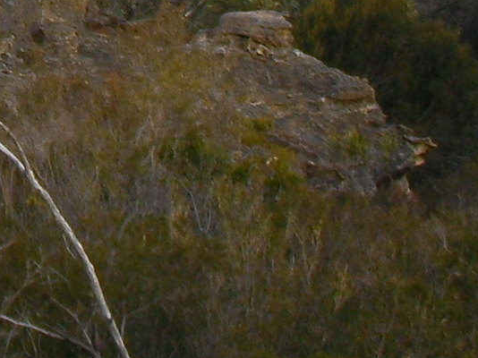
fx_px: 2457
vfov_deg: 8.0
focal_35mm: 178
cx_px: -307
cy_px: -355
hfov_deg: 10.6
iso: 50
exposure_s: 1/185
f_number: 3.5
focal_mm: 6.3
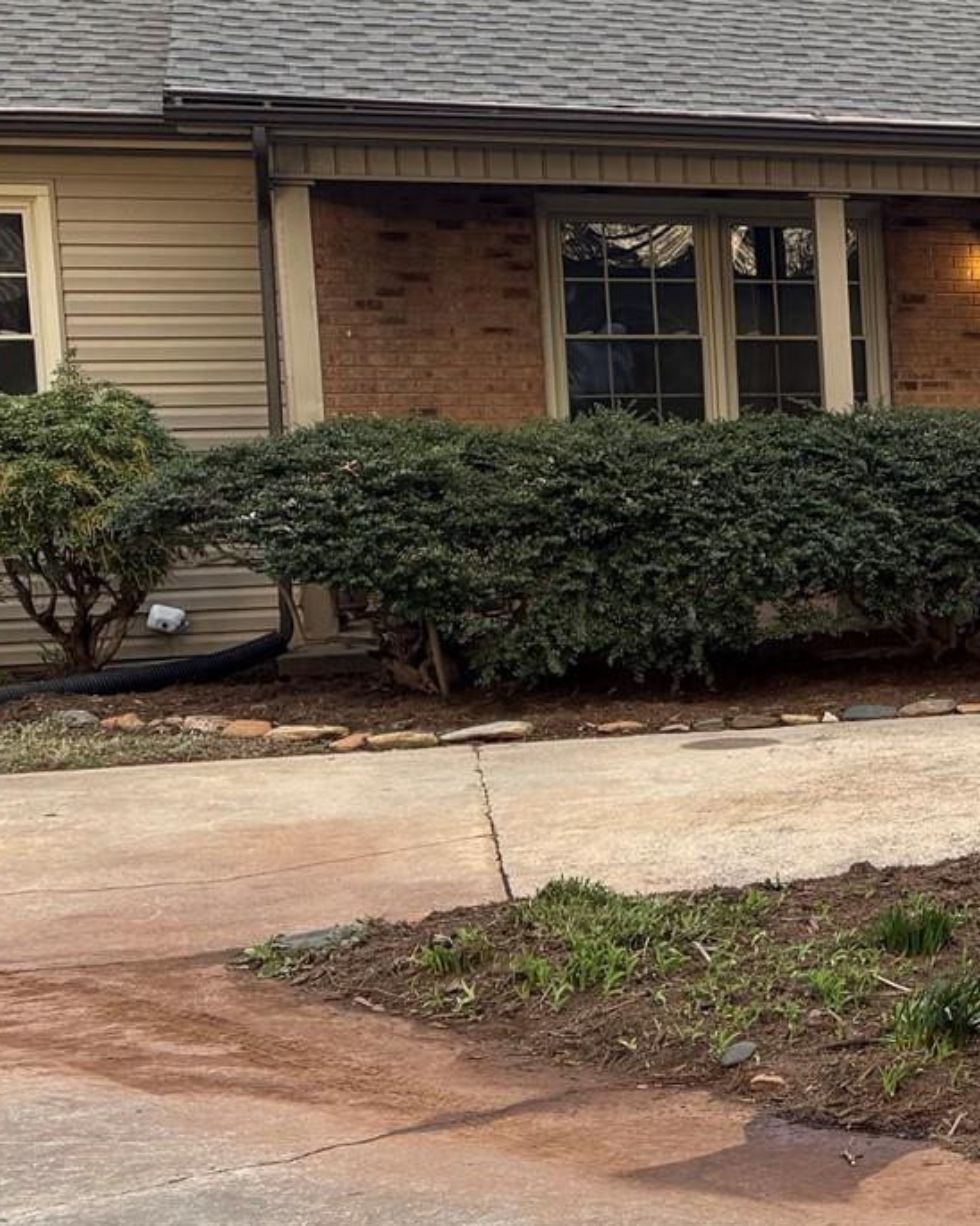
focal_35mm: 70
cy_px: 662
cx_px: 1638
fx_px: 2538
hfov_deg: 18.3
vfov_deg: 27.1
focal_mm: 6.76
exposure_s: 1/185
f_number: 1.78
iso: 100
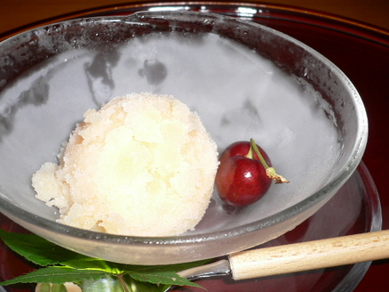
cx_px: 170
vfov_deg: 35.9
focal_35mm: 40
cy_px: 166
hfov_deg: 46.7
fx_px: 449
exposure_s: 1/60
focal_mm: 5.8
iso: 80
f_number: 2.8
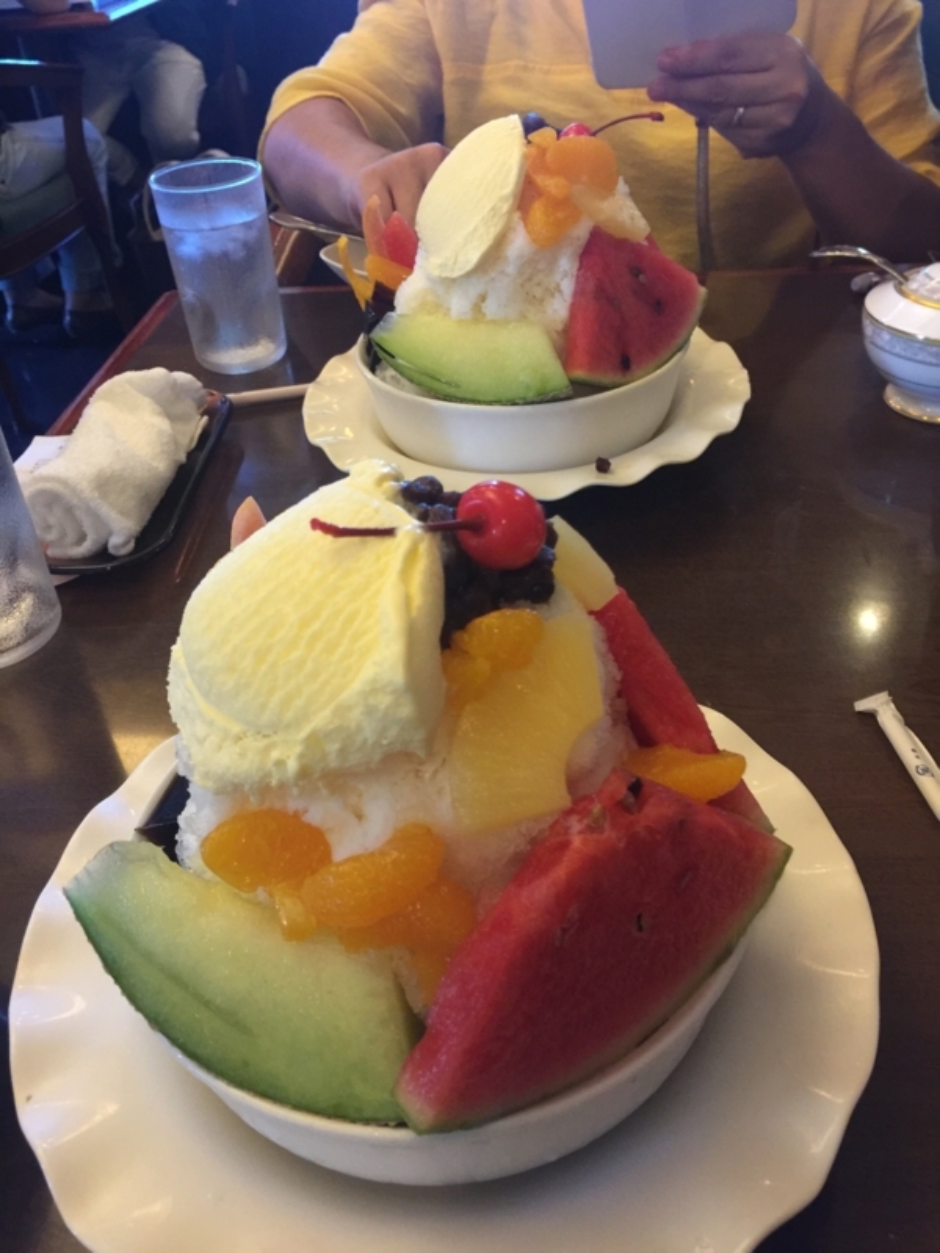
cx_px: 470
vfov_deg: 61.7
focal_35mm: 29
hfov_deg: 48.2
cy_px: 626
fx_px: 1050
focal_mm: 4.15
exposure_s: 1/10
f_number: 2.2
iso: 125
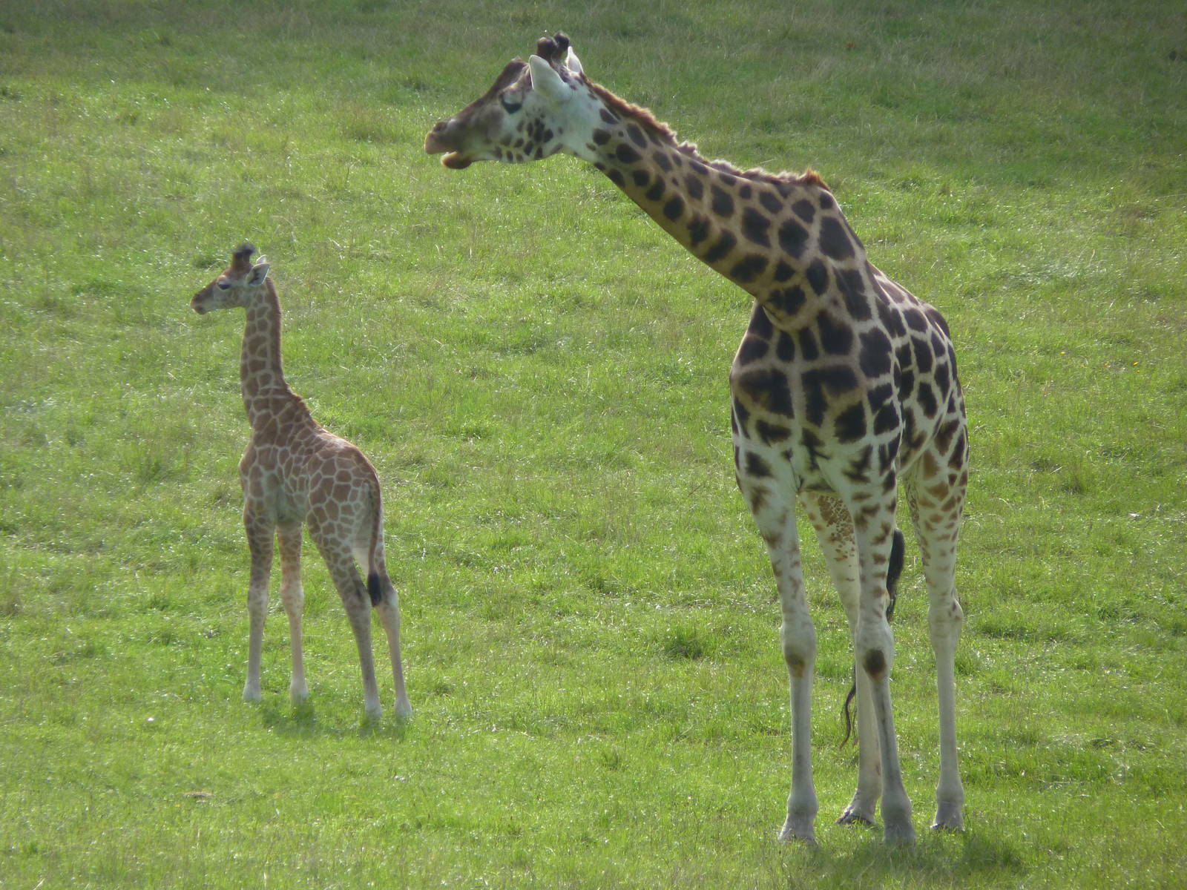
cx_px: 594
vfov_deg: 3.1
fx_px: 16665
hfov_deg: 4.1
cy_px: 445
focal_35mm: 486
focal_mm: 86.4
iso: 125
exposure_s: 1/500
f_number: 4.4
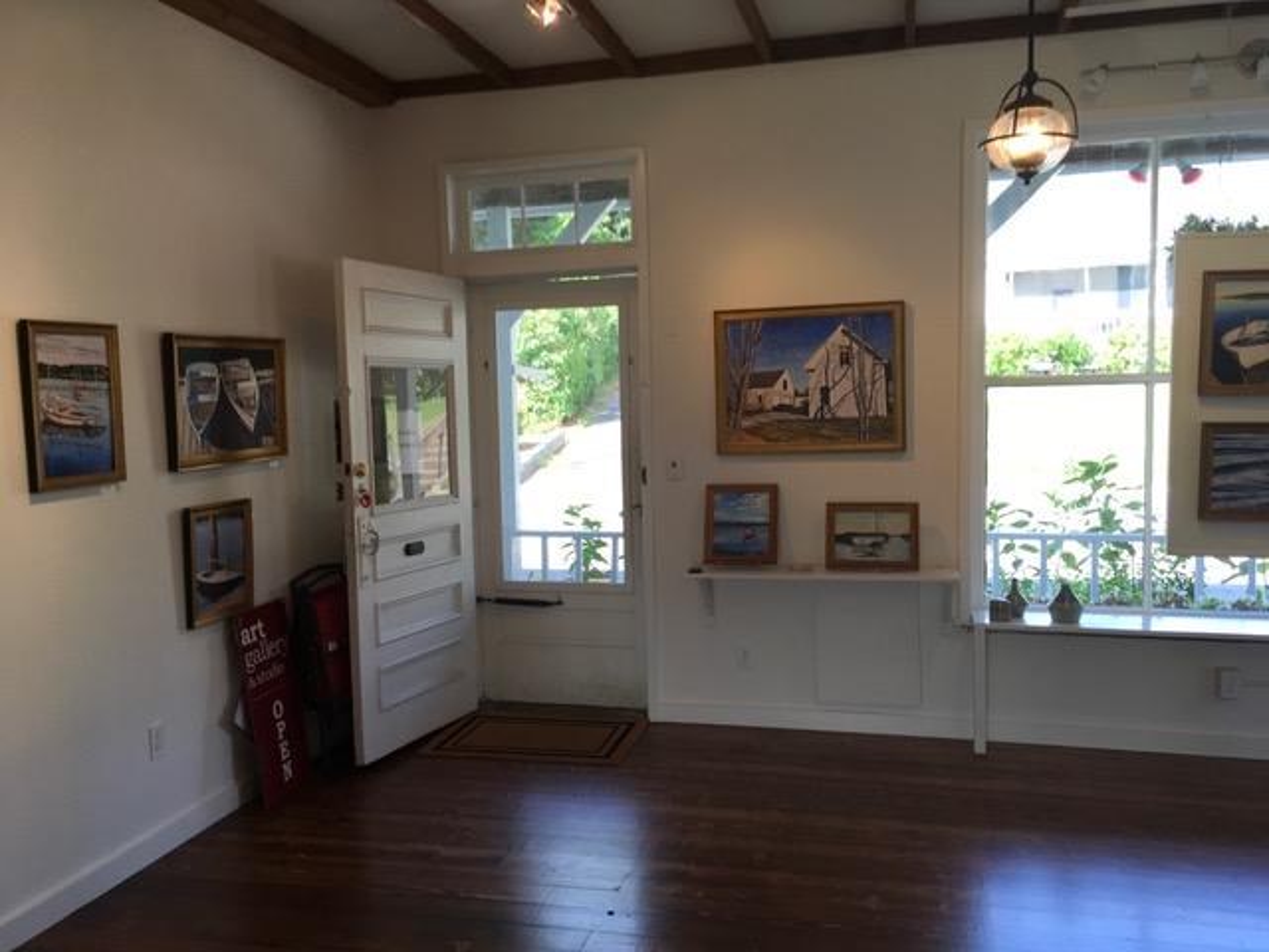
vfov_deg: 48.2
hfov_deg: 61.7
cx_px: 634
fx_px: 1063
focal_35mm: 29
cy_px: 476
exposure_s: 1/120
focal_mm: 4.15
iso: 40
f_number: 2.2
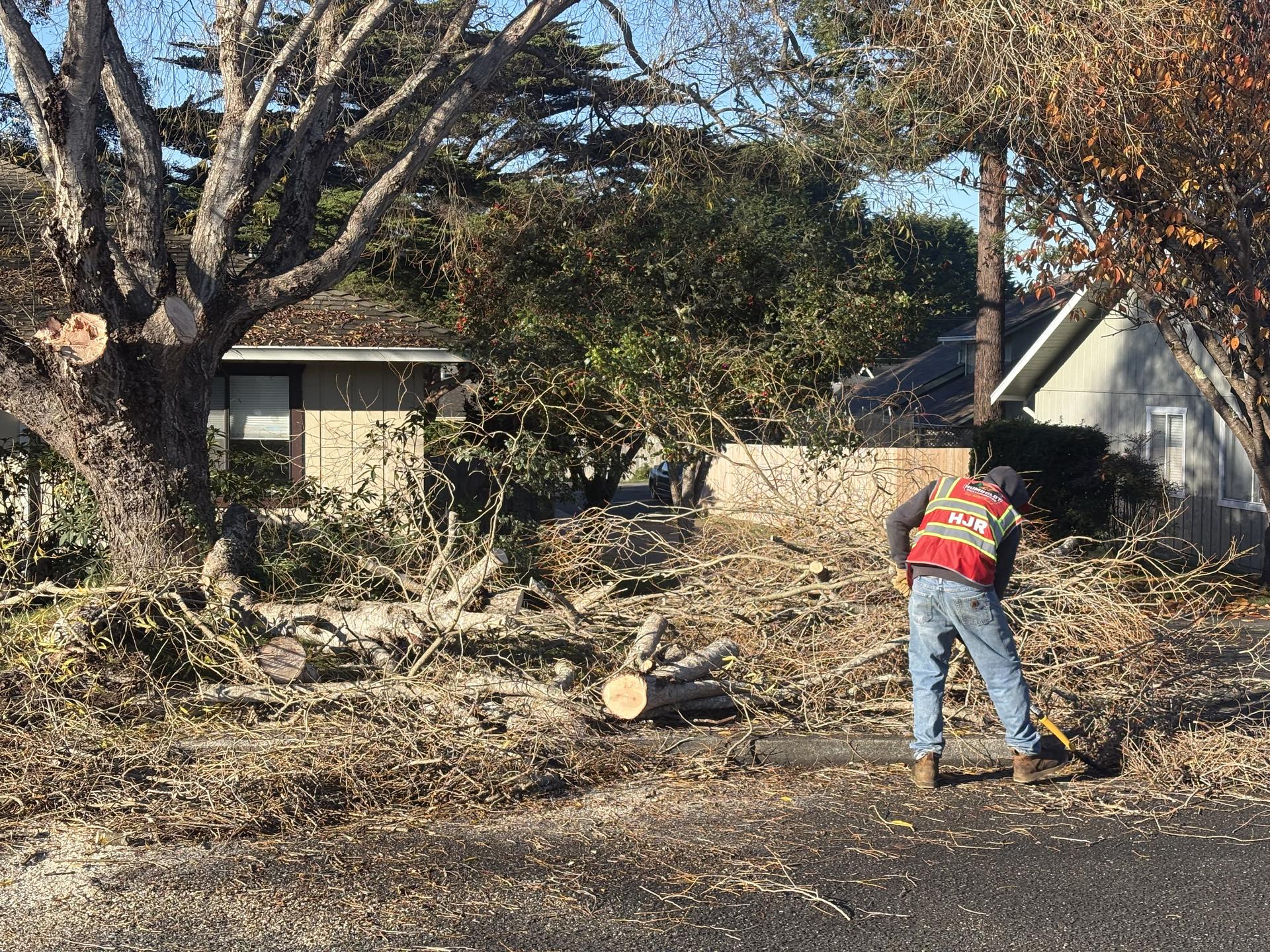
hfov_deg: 36.8
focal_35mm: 52
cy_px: 476
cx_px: 635
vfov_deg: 28.0
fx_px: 1908
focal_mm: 5.96
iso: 32
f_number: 1.6
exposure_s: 1/1339
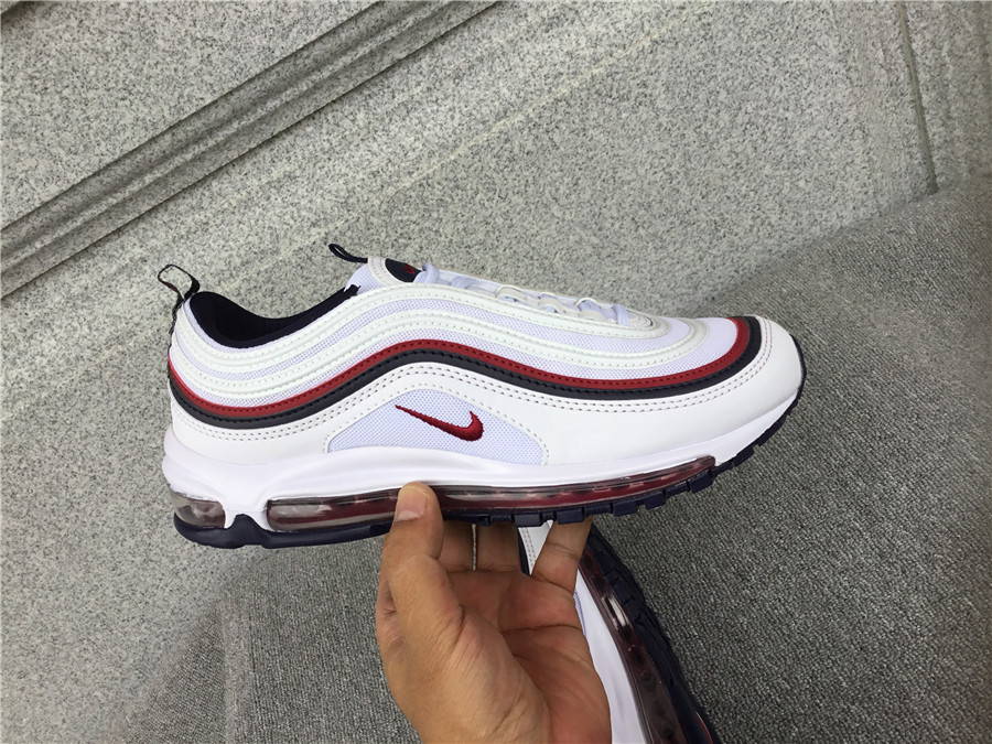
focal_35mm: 31
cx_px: 496
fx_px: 888
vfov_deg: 45.4
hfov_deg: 58.4
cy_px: 372
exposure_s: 1/107
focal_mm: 3.3
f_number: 2.4
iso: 25
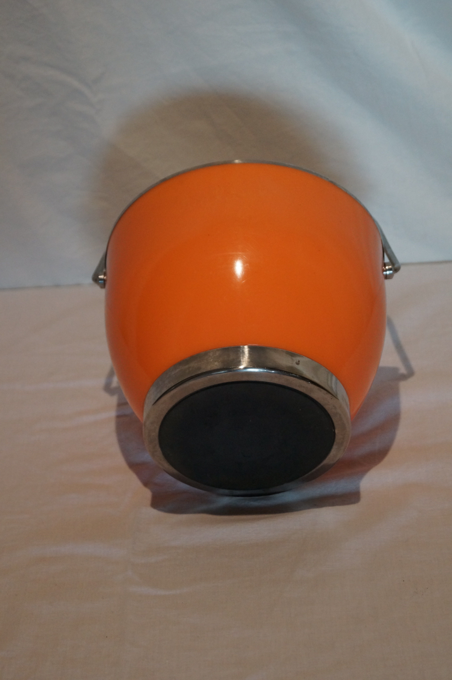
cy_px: 340
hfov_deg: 16.6
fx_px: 1548
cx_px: 226
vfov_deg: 24.8
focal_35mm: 82
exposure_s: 1/100
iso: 1250
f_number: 5.6
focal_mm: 55
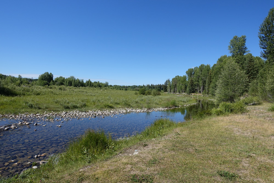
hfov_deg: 73.7
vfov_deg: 53.1
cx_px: 137
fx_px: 183
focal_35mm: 24
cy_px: 92
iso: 125
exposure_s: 1/500
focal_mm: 8.8
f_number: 5.6
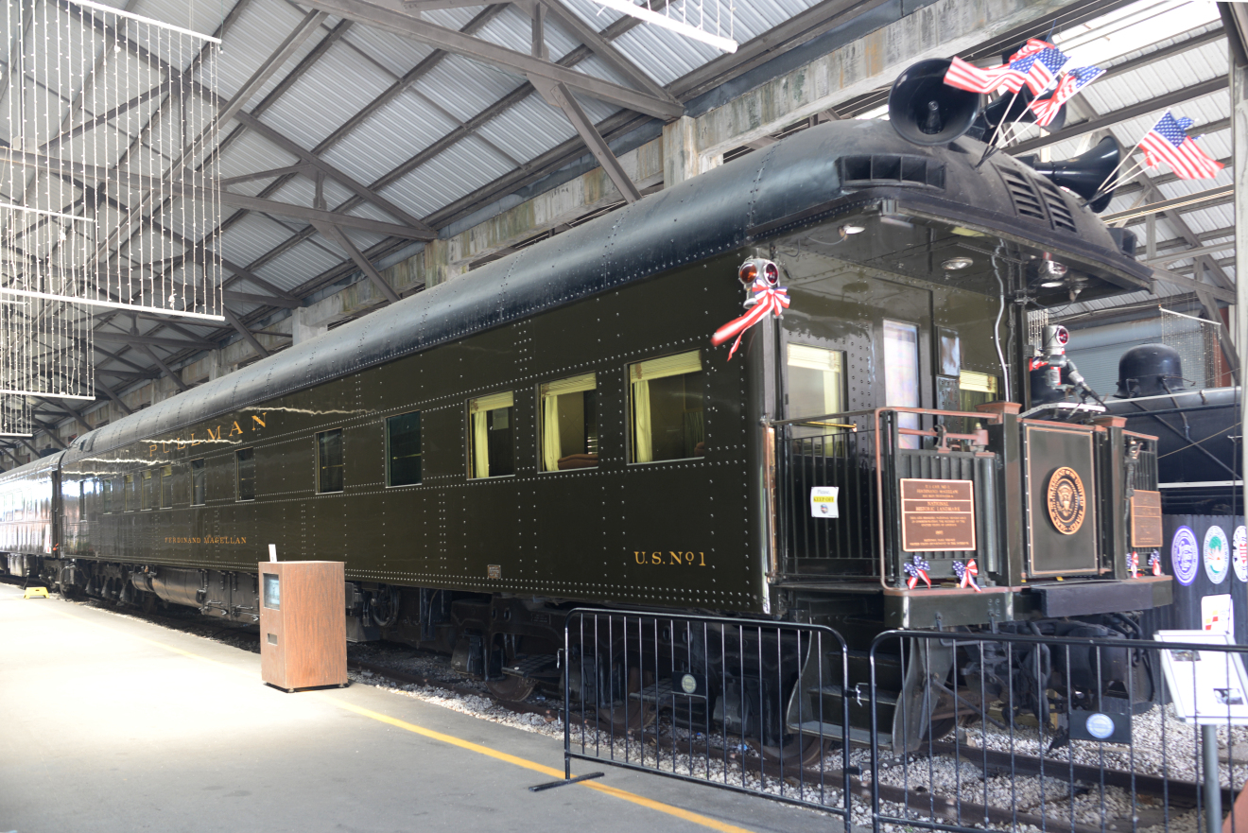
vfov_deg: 46.4
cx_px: 624
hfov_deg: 65.5
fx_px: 971
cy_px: 416
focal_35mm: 28
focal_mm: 28
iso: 400
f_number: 3.2
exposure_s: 1/30
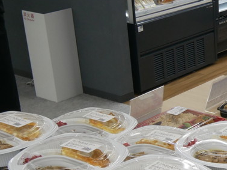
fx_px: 583
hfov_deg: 20.5
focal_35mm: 89
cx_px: 274
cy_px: 161
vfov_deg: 16.3
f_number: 3.5
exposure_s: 1/125
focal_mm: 14
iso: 500
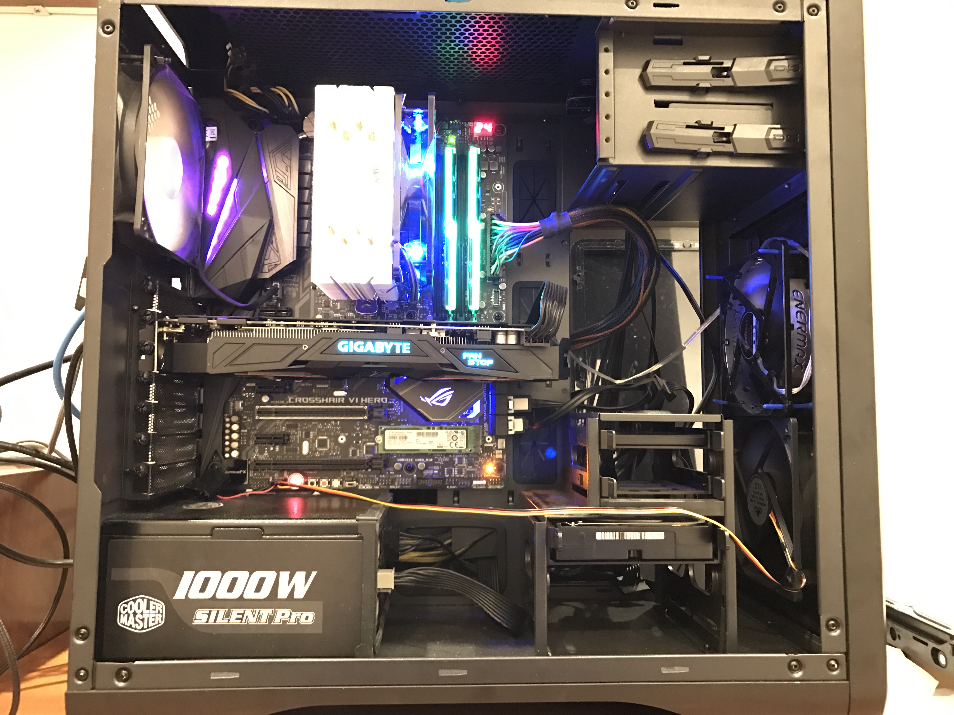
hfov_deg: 63.4
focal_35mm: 28
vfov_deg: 49.7
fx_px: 772
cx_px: 477
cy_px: 358
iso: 200
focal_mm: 3.99
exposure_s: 1/4
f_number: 1.8
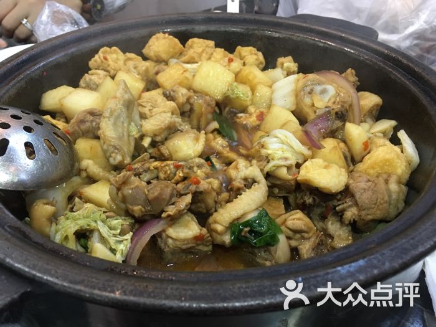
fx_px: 365
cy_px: 164
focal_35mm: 29
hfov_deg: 61.7
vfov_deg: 48.2
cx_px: 218
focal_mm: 4.15
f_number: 2.2
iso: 125
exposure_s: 1/17
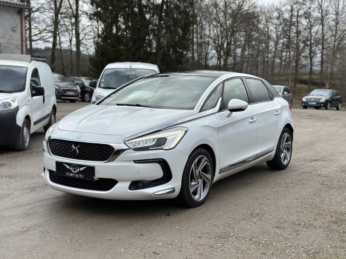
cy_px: 130
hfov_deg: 39.7
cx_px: 173
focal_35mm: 48
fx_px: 480
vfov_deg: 30.3
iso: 80
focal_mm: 6.86
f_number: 1.78
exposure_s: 1/2070
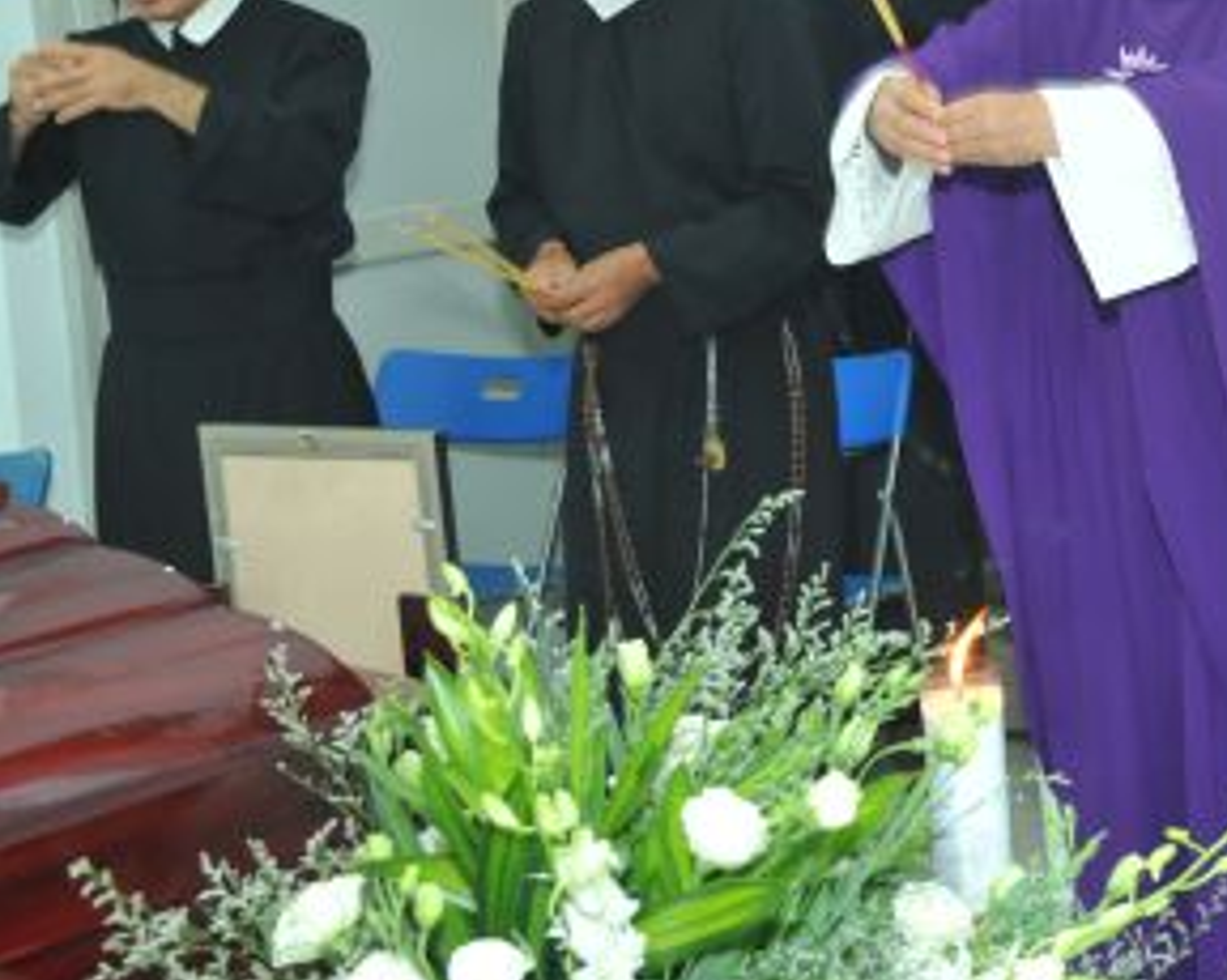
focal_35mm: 93
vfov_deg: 16.3
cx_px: 1316
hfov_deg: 19.8
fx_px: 3375
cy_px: 102
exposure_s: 1/60
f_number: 5
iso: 2000
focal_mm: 38
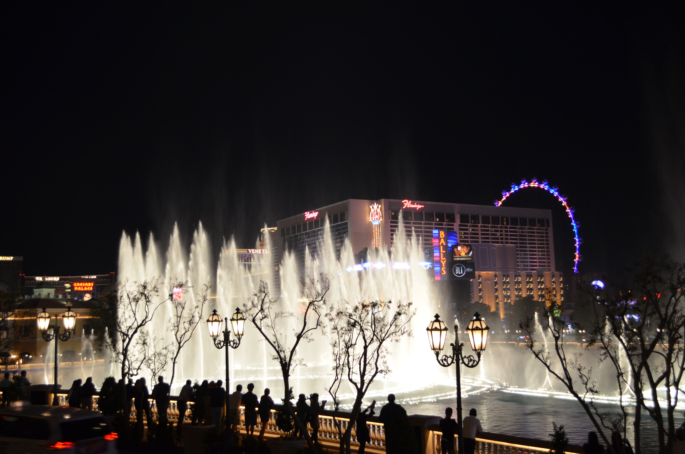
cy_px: 227
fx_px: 741
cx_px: 342
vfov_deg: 34.1
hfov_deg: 49.6
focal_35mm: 39
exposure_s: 1/30
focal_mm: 26
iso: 1000
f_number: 4.2
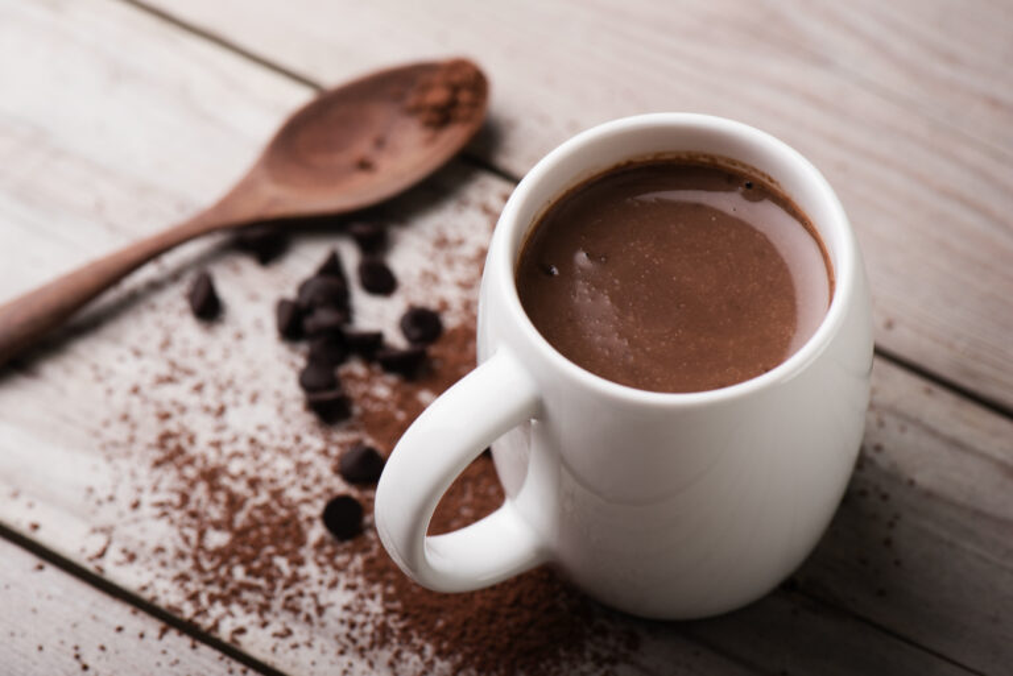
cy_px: 338
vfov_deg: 13.1
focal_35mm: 105
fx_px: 2956
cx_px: 506
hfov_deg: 19.4
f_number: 9
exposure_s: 1/200
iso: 200
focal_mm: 105
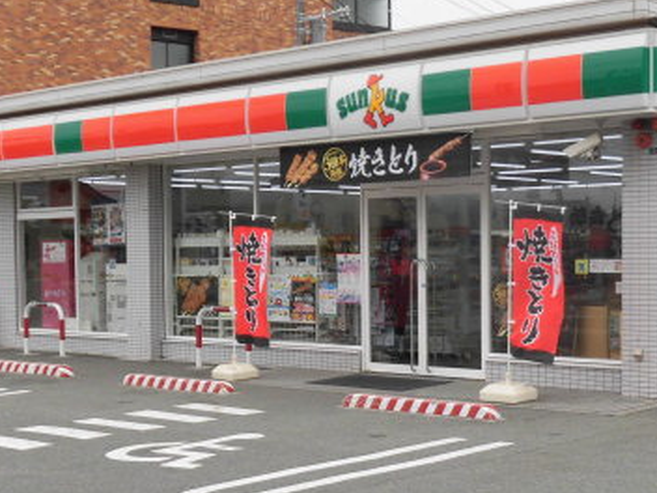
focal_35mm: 69
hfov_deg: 28.2
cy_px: 304
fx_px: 1310
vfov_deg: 21.3
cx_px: 342
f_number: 3.7
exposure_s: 1/640
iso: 100
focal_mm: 6.77
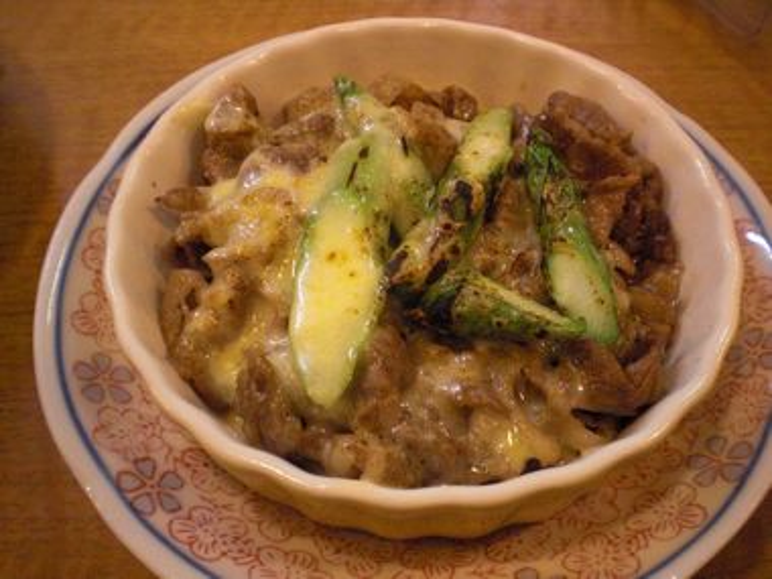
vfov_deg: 37.7
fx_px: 847
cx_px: 386
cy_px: 290
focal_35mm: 38
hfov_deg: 49.0
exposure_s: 1/60
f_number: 3.1
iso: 800
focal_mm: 6.3
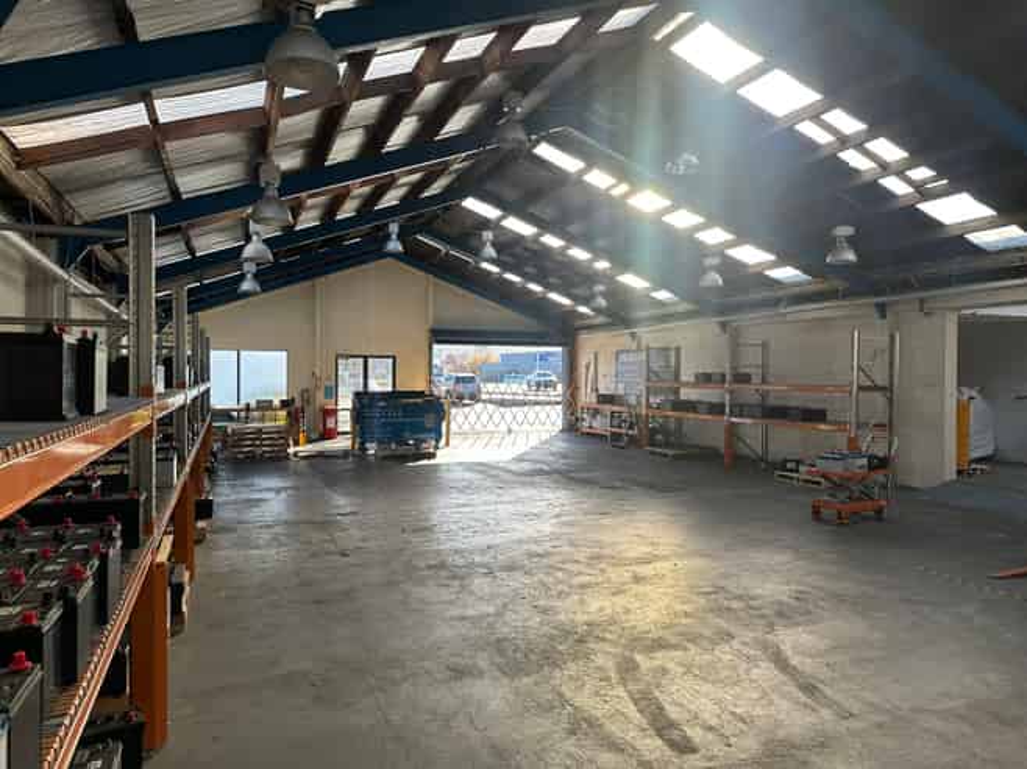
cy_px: 384
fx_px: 712
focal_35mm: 24
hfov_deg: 71.6
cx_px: 514
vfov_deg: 56.8
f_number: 1.78
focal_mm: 6.86
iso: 80
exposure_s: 1/366
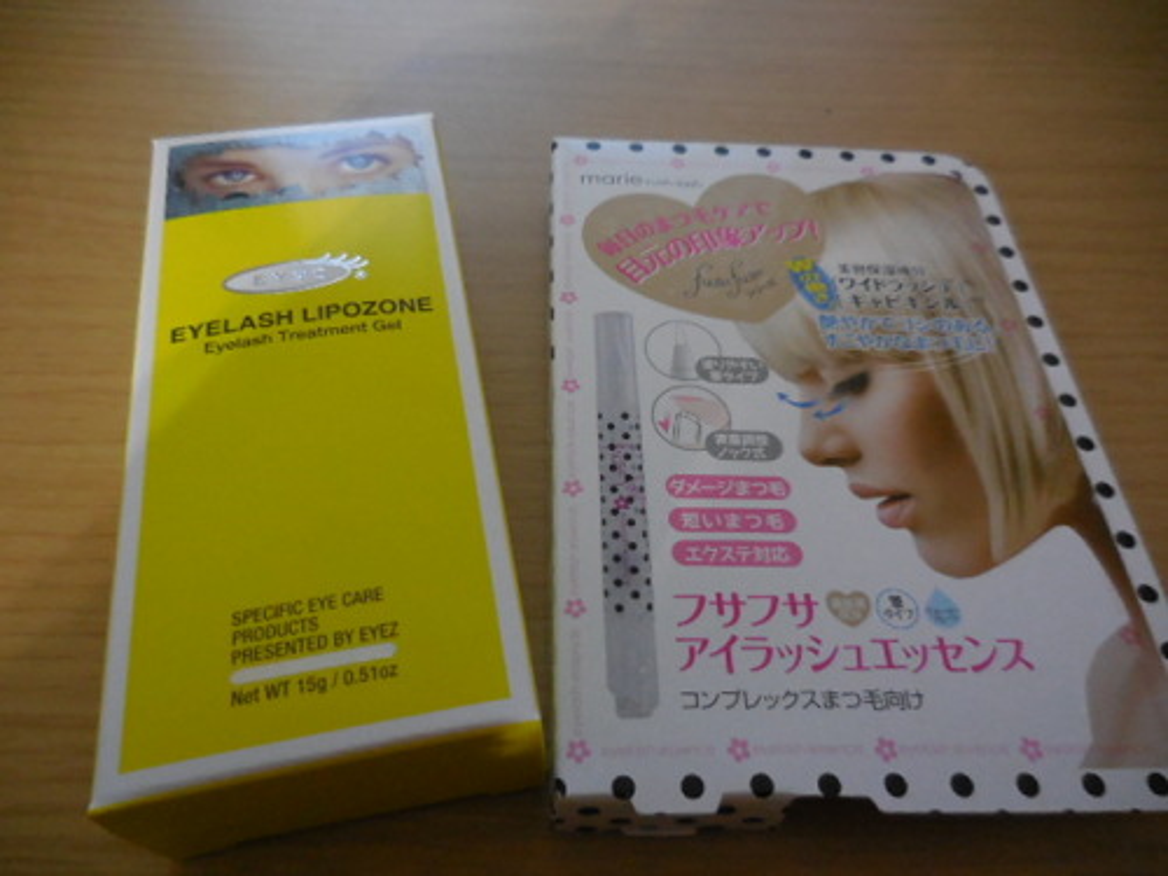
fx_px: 844
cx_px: 584
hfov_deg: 69.4
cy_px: 438
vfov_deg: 54.9
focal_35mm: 25
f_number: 3.3
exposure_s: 1/15
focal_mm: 4.5
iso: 800
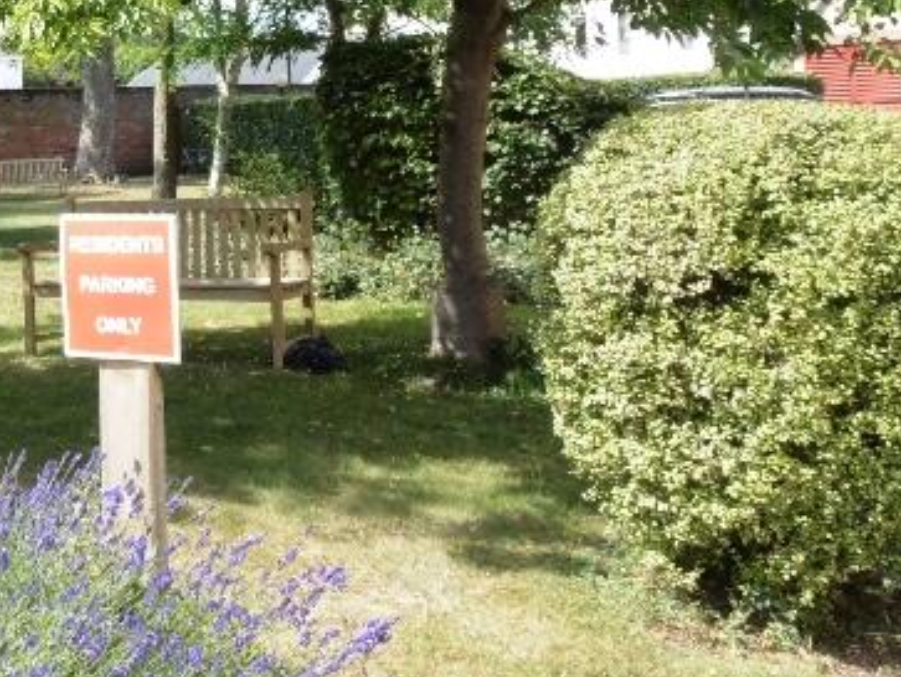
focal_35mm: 62
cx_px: -69
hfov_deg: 28.5
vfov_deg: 23.1
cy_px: 79
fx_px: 1615
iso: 100
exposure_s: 1/400
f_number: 8.6
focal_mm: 4
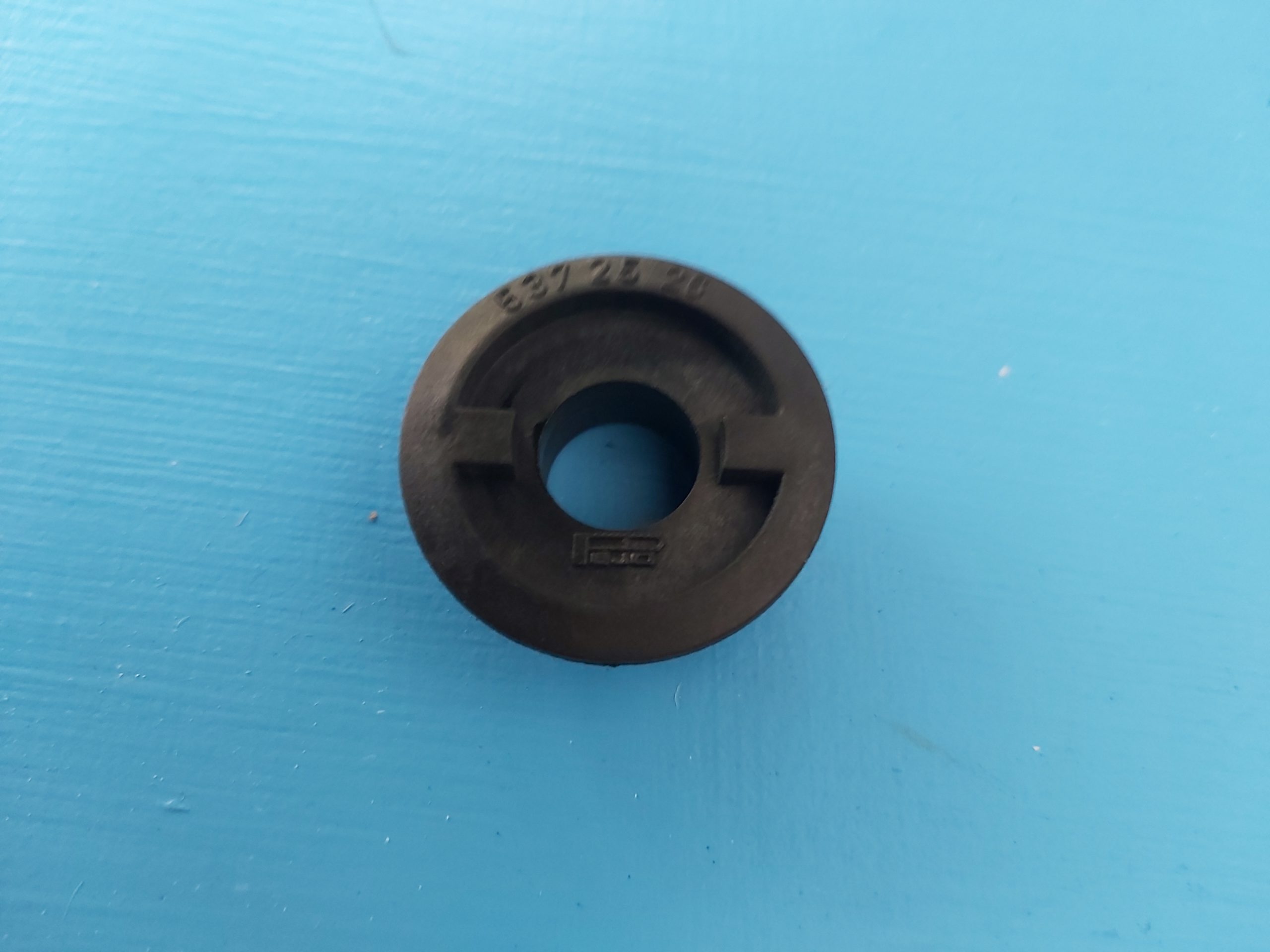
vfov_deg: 53.1
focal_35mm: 26
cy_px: 476
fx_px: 954
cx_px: 635
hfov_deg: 67.3
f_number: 1.7
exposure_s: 1/50
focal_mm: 3.92
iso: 250
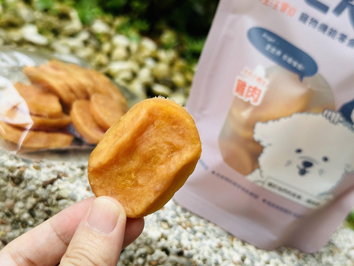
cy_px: 133
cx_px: 177
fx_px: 491
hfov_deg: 39.7
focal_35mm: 48
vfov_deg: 30.3
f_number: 1.78
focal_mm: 6.86
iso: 50
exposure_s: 1/160
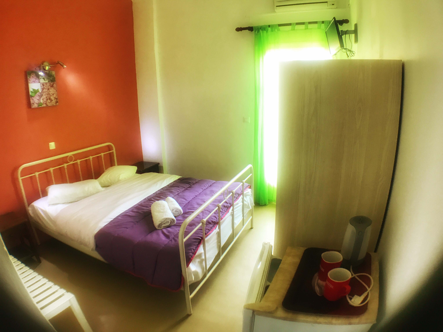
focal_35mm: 28
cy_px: 166
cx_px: 222
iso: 50
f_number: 1.8
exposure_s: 1/17
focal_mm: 3.99
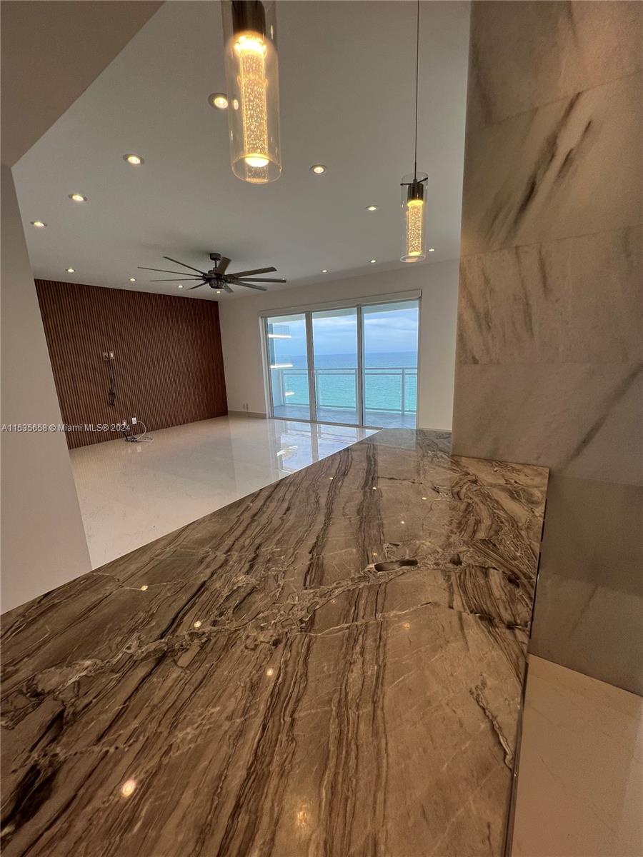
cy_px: 428
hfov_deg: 89.9
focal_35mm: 13
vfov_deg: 106.2
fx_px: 322
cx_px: 322
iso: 32
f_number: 1.8
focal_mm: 1.57
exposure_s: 1/242
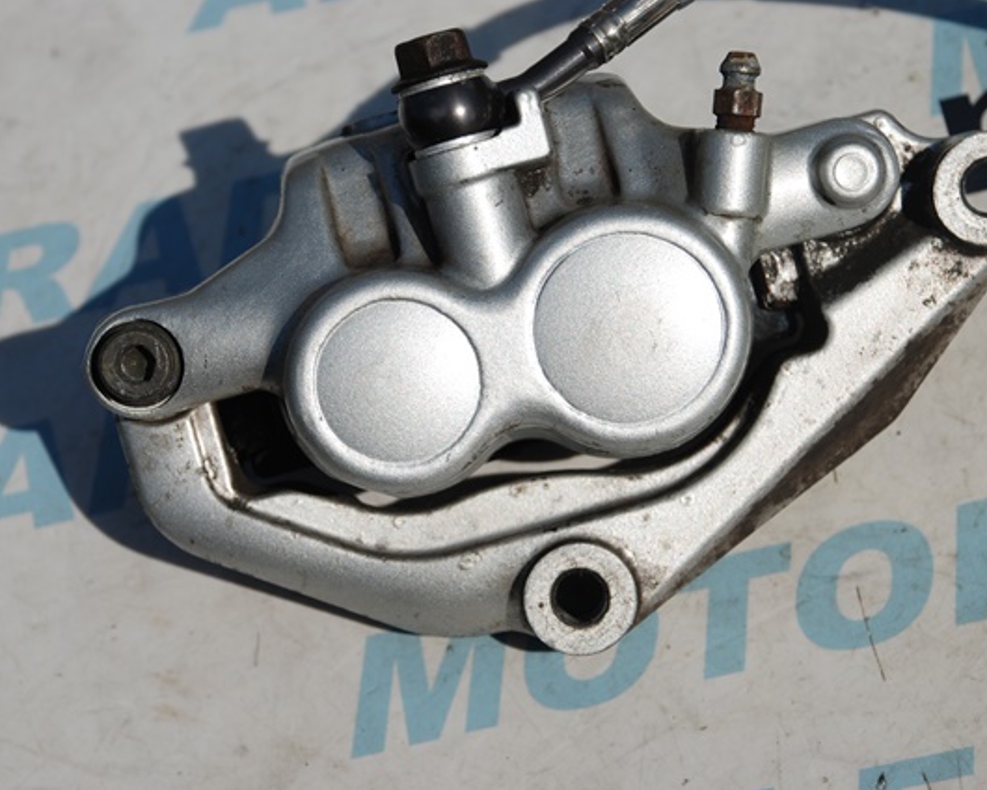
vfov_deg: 13.0
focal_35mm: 119
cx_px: 523
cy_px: 395
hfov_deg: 16.2
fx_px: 3476
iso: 100
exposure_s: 1/1000
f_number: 8
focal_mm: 70
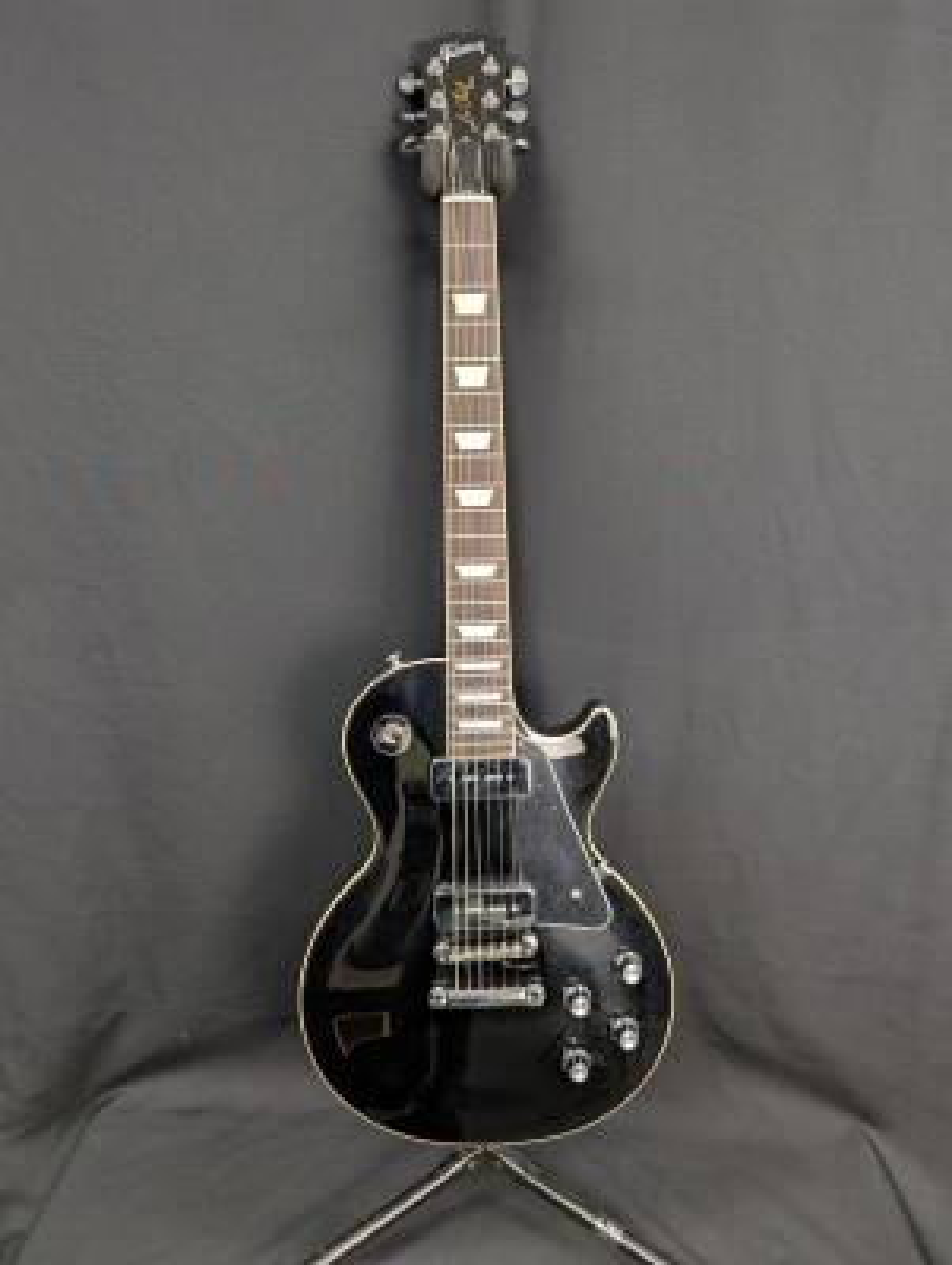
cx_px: 476
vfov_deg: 71.5
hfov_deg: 56.9
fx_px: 878
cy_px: 632
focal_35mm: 24
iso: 80
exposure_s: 1/26
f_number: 1.68
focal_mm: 6.9
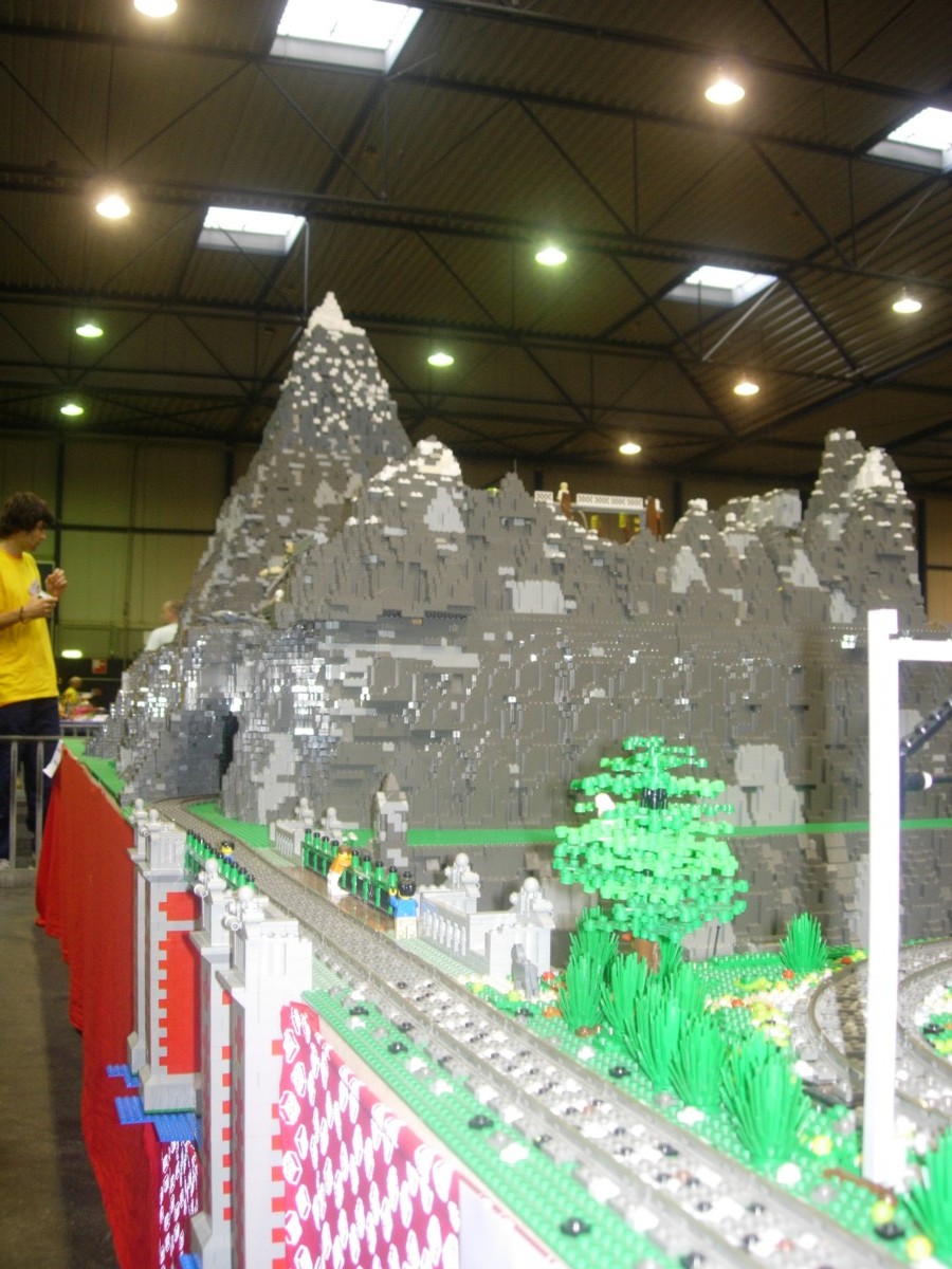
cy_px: 634
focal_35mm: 38
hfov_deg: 37.7
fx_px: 1393
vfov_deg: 49.0
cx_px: 476
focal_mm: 7.8
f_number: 2.8
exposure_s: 1/8.9
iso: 79
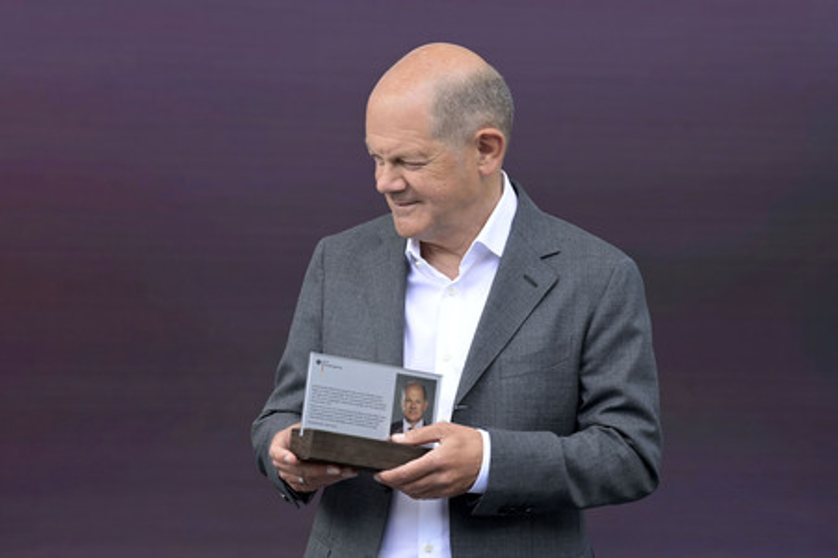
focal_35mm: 200
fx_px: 4652
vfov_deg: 6.9
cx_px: 419
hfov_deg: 10.3
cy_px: 279
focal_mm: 200
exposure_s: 1/500
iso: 500
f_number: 5
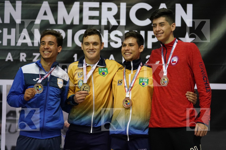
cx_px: 113
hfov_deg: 19.8
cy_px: 75
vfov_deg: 13.3
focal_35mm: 103
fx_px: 647
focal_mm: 103
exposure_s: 1/250
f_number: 2.8
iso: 5000
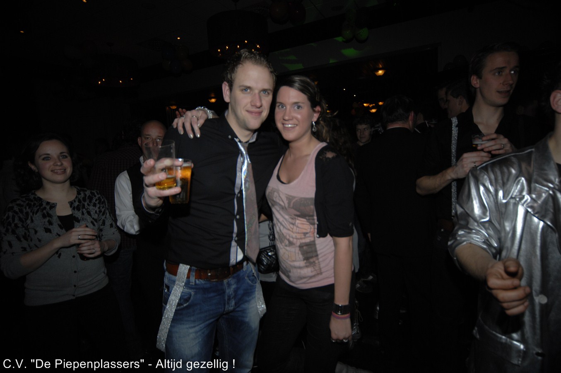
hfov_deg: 90.1
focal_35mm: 18
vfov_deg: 67.2
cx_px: 280
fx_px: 280
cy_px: 186
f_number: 5
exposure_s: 1/60
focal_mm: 12
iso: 250
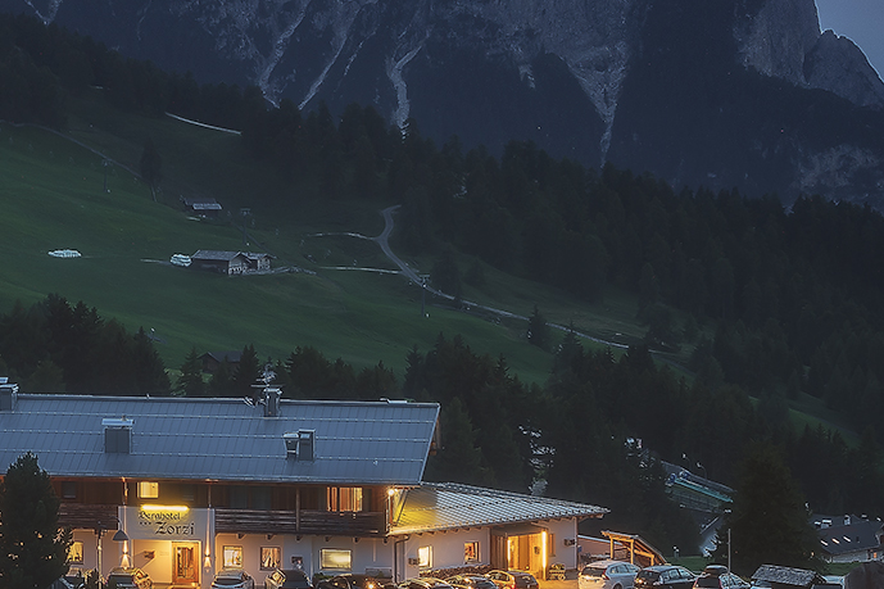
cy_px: 190
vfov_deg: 11.7
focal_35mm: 117
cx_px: 103
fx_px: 2872
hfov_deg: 17.3
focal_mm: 28
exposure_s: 13
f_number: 9
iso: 100
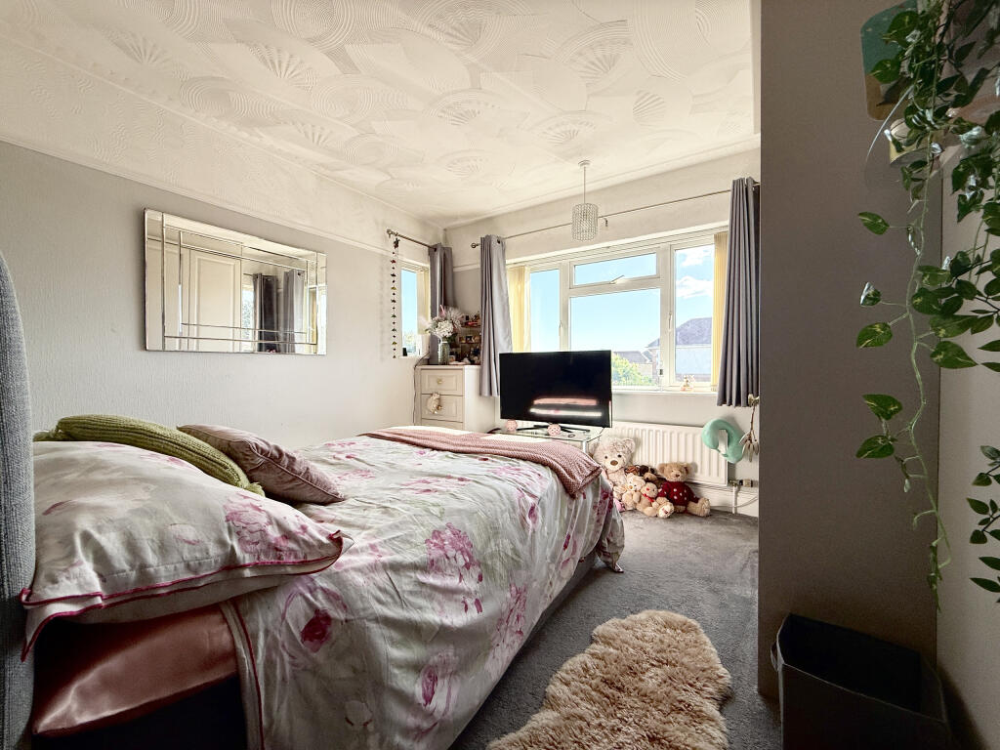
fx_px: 404
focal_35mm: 14
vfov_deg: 85.7
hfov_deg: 102.1
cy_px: 375
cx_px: 500
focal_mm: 2.22
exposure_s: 1/349
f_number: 2.2
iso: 64
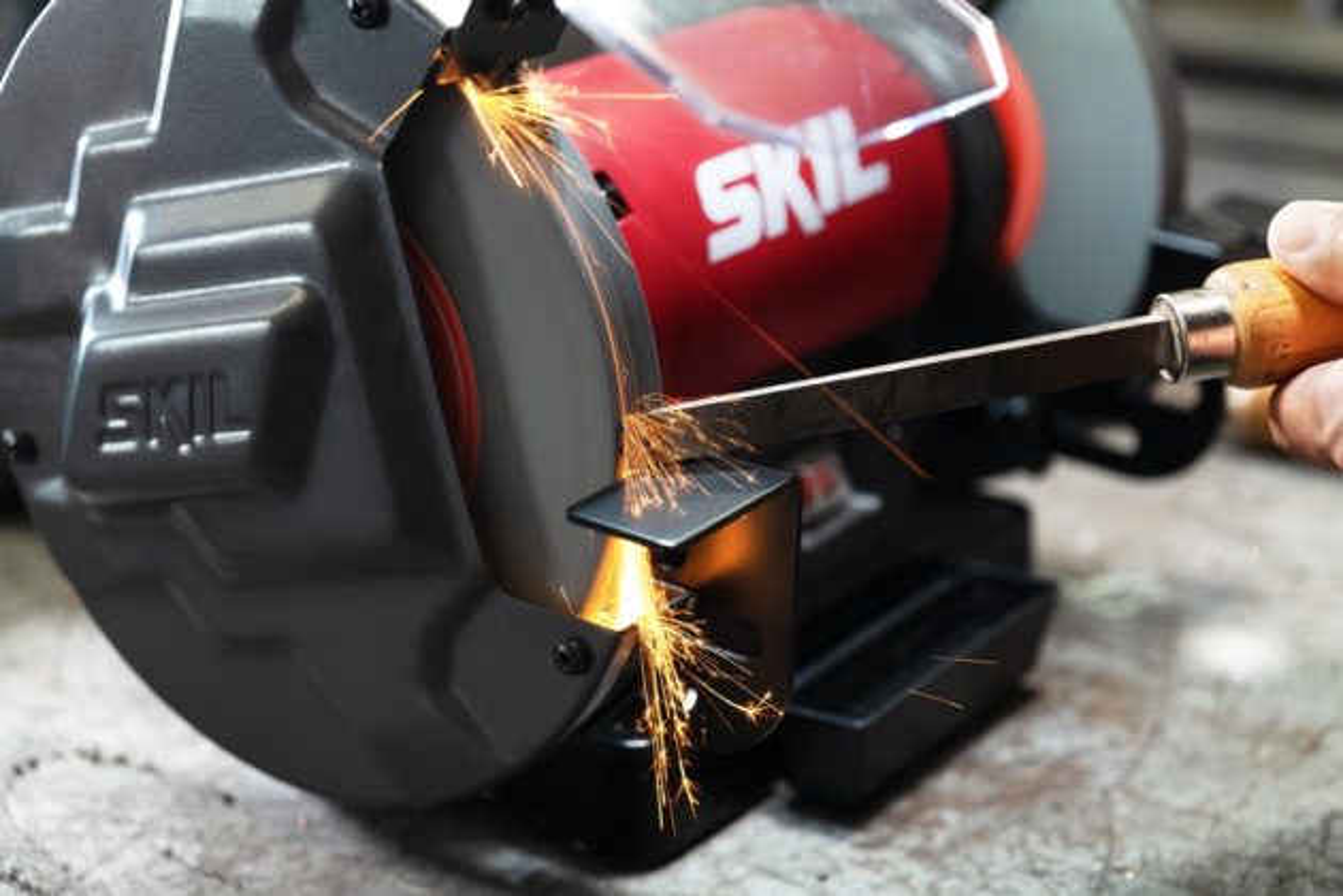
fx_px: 2835
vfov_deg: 17.9
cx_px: 672
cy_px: 448
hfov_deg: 26.7
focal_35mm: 76
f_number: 4
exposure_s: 1/160
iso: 1600
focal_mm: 76
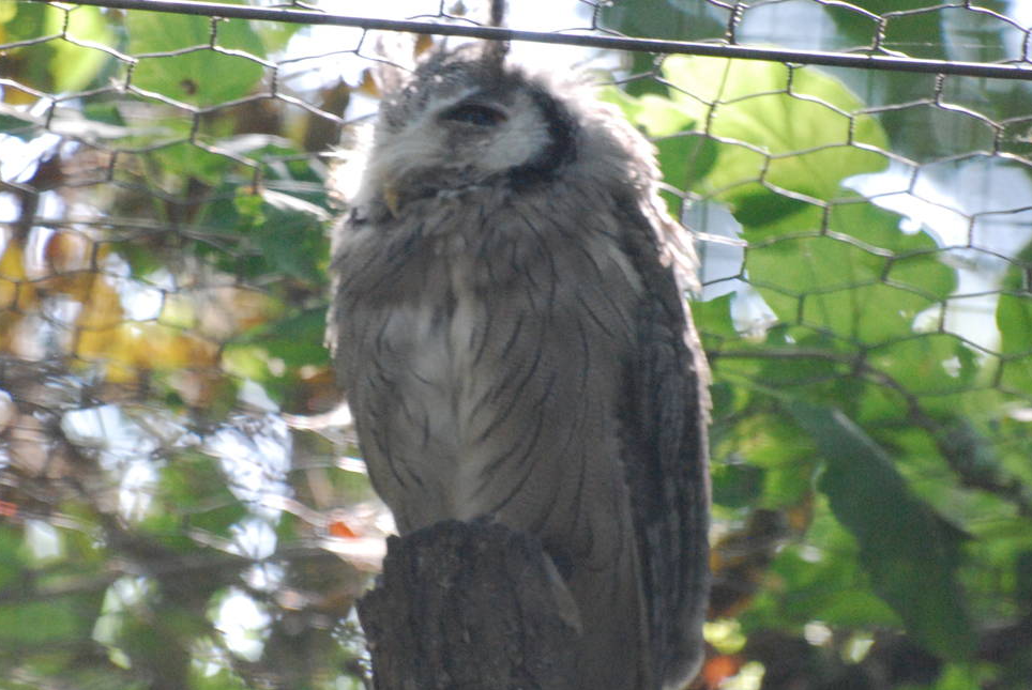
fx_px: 21436
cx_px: 405
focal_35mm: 747
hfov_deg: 2.8
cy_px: 265
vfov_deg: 1.8
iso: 1600
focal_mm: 300
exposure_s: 1/200
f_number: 5.6
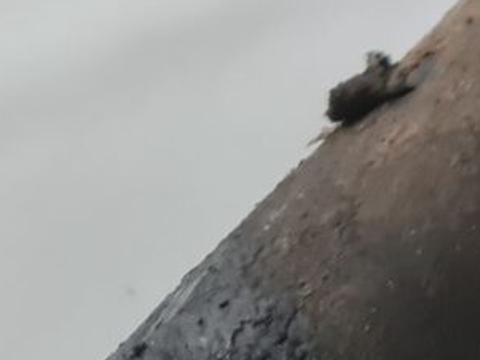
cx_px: 877
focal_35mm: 121
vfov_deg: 10.8
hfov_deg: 14.3
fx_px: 1679
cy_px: -430
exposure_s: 1/100
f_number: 1.8
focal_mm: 5.4
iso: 250
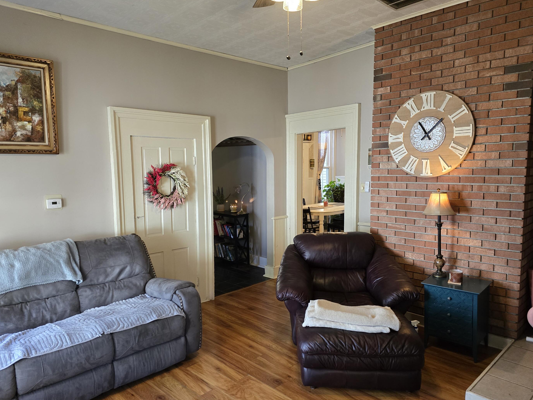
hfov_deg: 69.4
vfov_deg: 54.9
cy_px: 210
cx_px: 256
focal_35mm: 25
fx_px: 385
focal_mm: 6.3
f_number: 1.7
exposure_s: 1/120
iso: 640
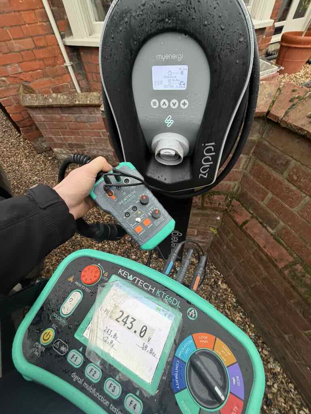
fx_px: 168
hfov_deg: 85.7
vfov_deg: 102.1
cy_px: 207
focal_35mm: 14
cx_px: 156
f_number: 2.2
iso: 250
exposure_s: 1/70
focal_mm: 2.22
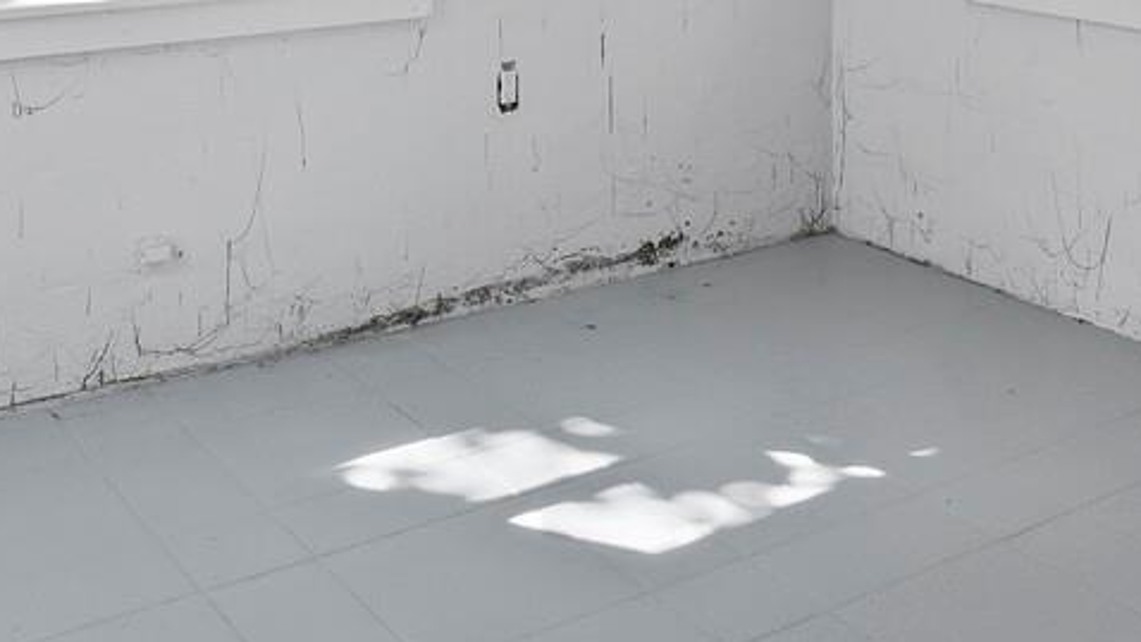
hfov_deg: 40.6
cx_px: 559
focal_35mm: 51
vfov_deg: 20.7
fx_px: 1543
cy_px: -267
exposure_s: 1/15
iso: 400
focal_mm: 7
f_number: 11
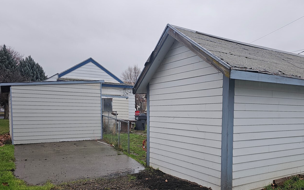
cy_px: 126
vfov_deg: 40.1
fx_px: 257
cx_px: 180
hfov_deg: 60.8
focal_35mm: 31
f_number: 1.7
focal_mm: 6.3
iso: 16
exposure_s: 1/120
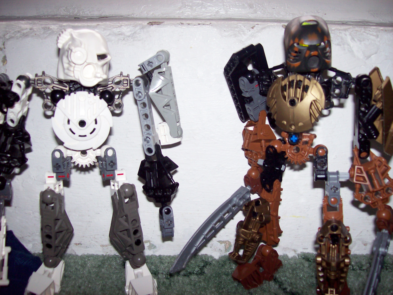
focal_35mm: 36
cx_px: 196
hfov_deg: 51.4
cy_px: 148
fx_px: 409
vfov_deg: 39.6
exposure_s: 1/64
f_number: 2.7
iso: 80
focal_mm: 6
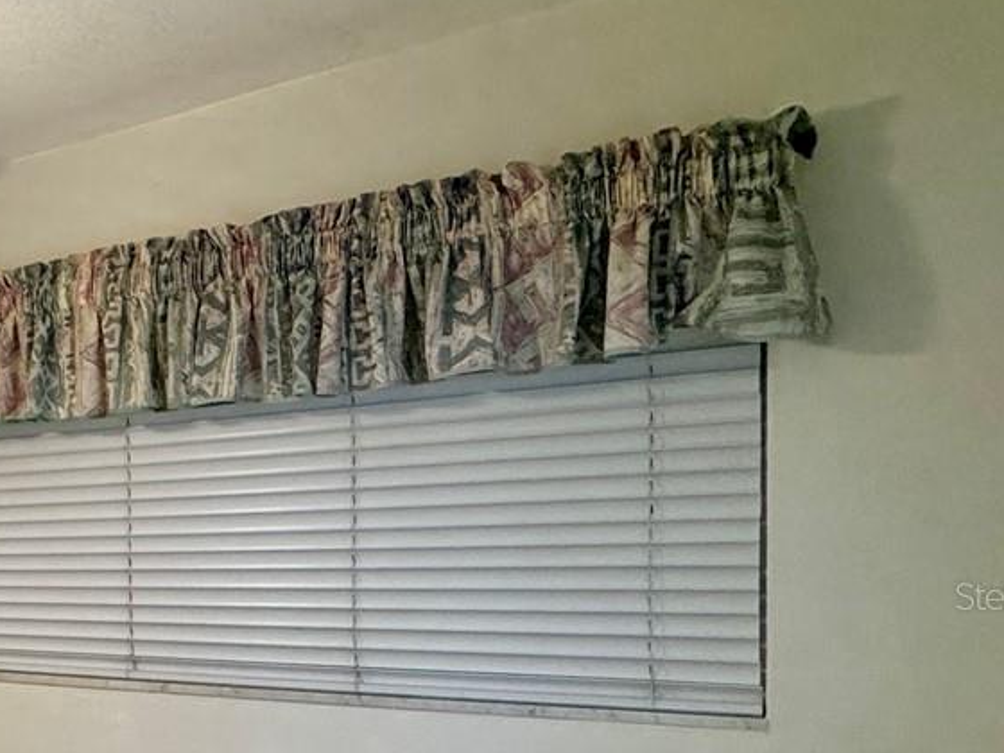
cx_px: -310
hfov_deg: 33.6
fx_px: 1160
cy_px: 595
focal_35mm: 40
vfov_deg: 34.9
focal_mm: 2.22
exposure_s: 1/120
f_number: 2.2
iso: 320
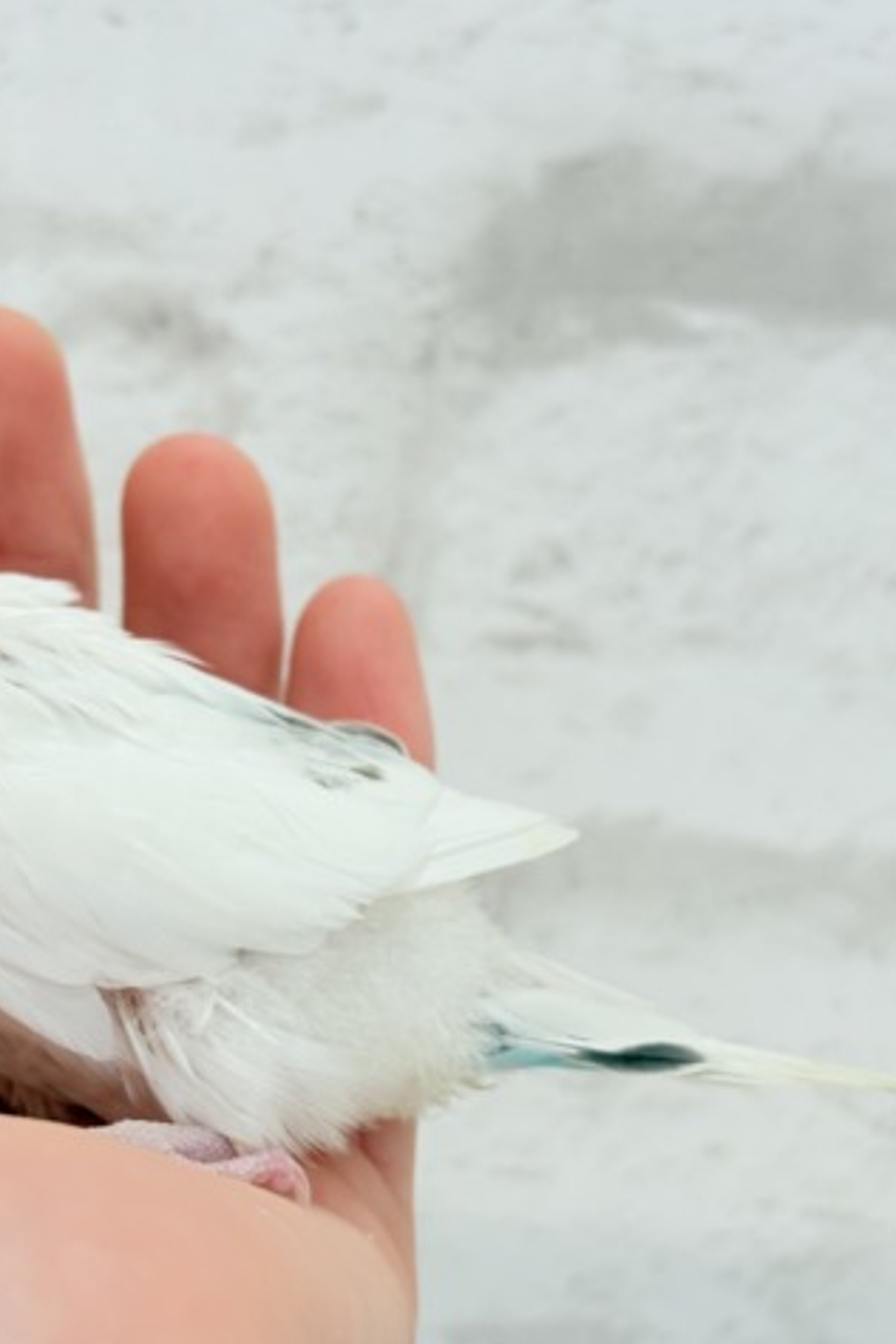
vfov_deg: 27.7
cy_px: 672
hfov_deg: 18.6
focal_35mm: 73
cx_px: 278
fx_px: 2725
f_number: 1.6
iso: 64
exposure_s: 1/100
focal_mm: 5.96
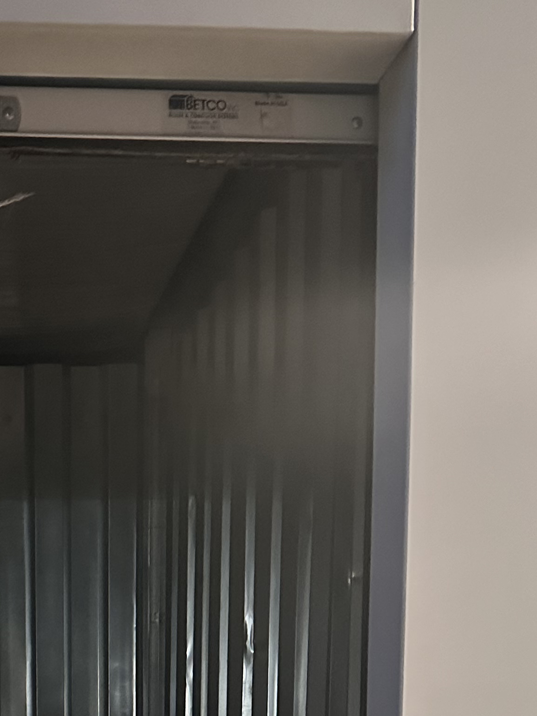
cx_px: 11
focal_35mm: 63
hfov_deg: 22.5
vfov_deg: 27.3
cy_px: 847
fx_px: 1303
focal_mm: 6.86
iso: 2000
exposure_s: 1/28
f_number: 1.78
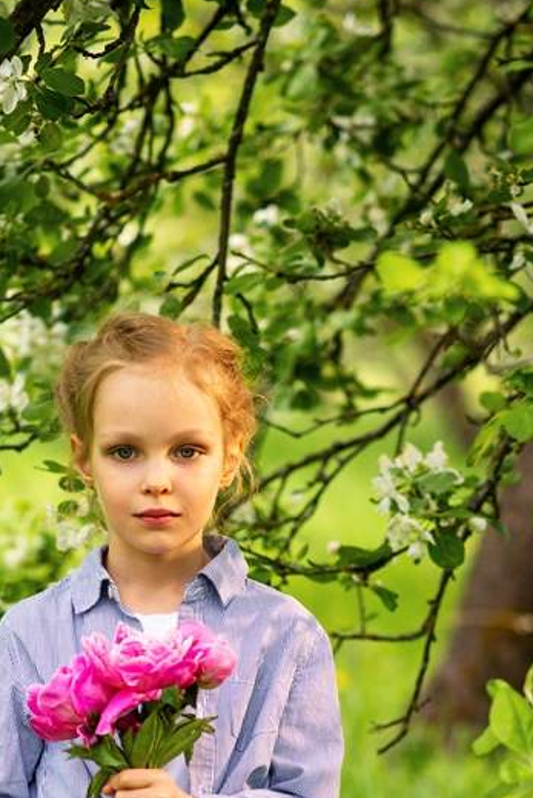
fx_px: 4350
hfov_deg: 7.0
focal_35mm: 196
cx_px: 145
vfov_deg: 10.4
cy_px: 849
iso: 200
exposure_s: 1/400
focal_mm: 85
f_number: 2.5
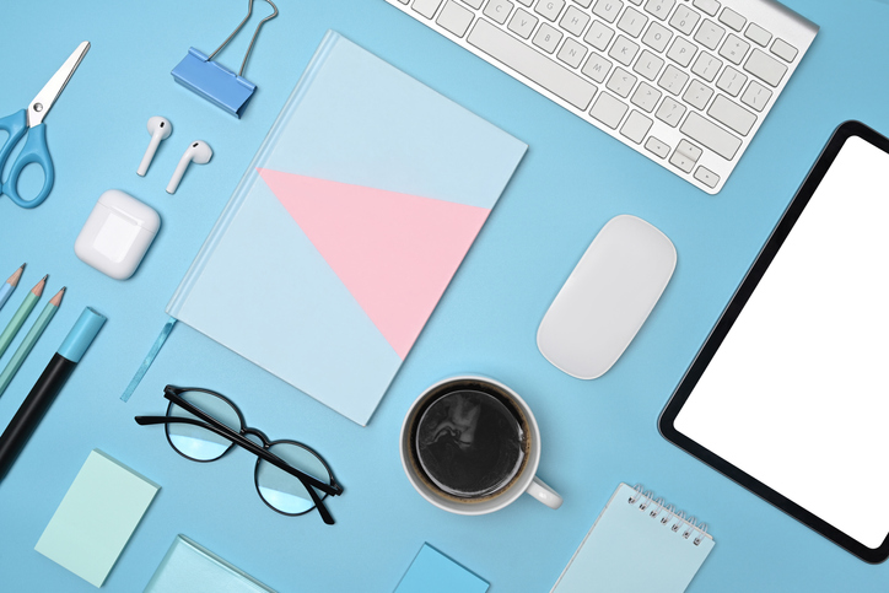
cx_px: 444
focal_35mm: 47
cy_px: 296
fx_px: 1161
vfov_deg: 28.7
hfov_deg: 41.9
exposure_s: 1/80
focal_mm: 47
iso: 250
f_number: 11
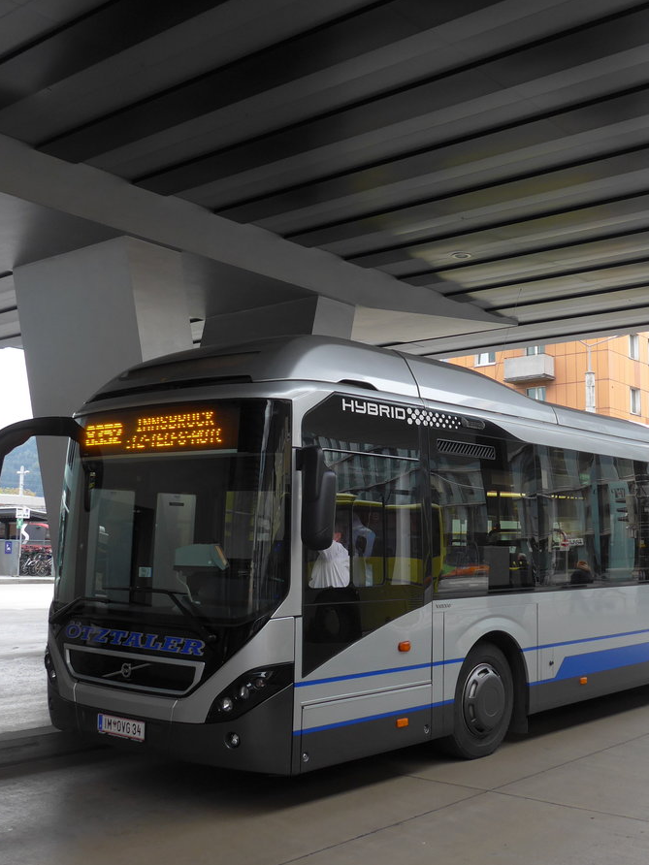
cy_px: 432
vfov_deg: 47.9
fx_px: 975
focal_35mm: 39
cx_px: 385
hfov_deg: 36.7
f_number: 2.5
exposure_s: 1/250
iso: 160
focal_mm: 6
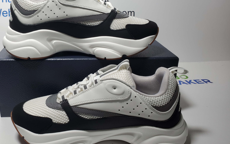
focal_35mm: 35
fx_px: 219
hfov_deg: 54.9
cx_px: 91
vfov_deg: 36.3
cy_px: 66
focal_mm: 4.3
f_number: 2.4
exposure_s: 1/180
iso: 50
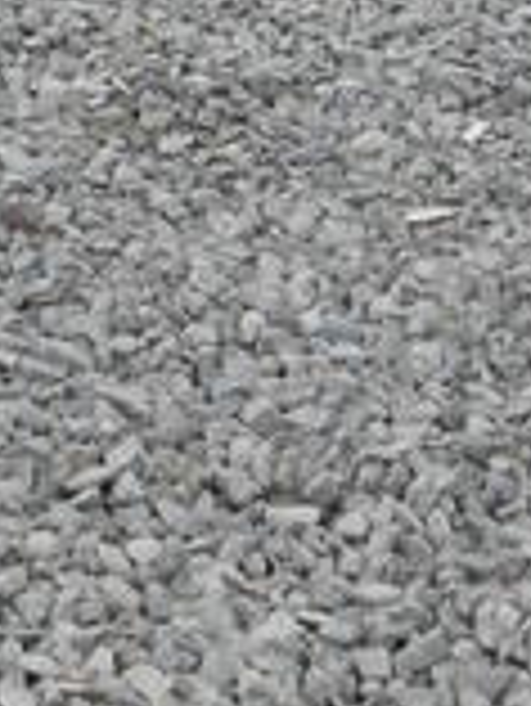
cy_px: -198
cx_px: 22
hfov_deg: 9.3
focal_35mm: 159
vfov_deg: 12.1
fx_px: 3248
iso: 100
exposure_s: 1/50
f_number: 3.2
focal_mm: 7.07
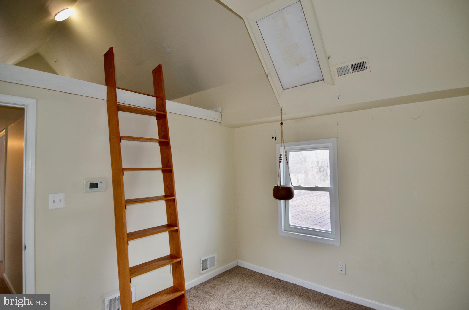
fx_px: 468
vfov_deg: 36.7
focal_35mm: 36
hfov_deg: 53.2
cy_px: 155
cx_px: 234
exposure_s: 1/100
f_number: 4
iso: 400
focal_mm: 24
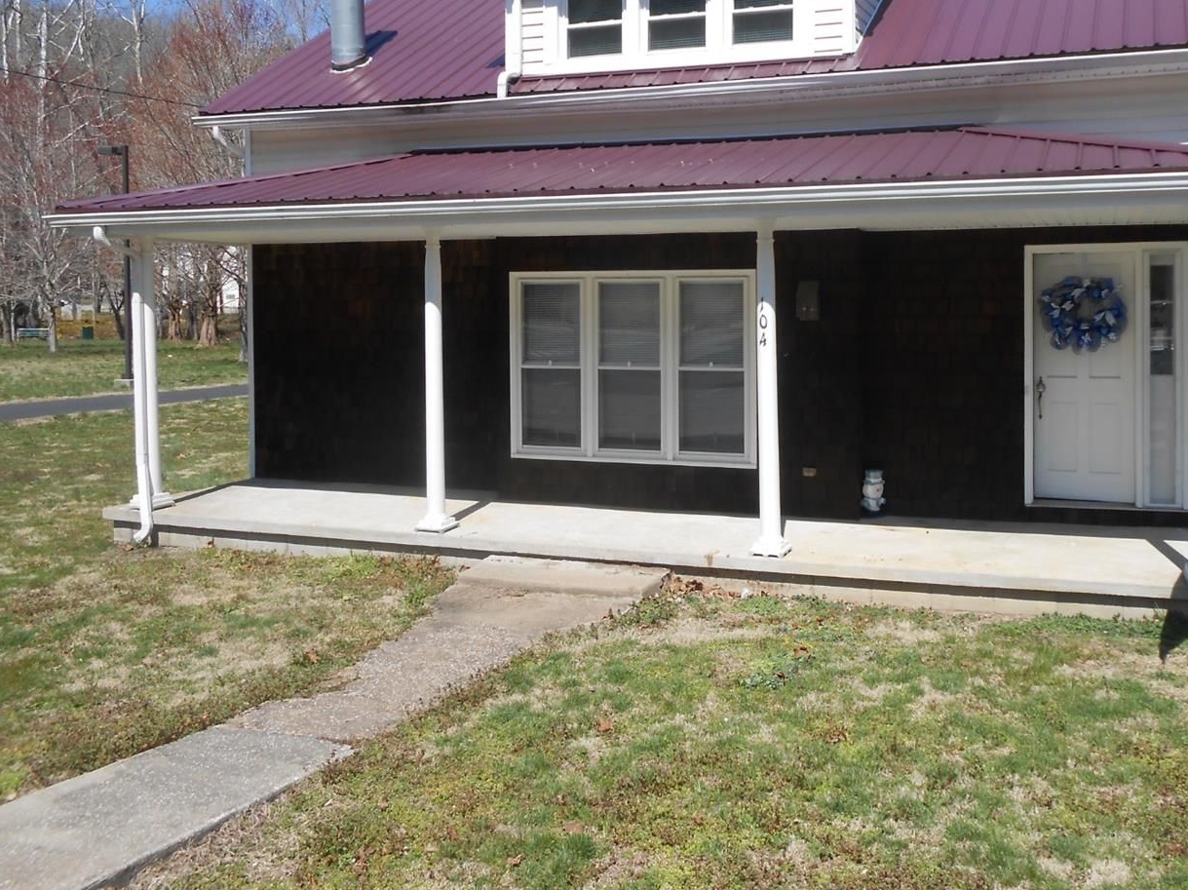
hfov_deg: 56.4
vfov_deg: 43.8
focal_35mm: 32
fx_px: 1098
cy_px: 346
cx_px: 720
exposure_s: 1/800
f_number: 3.5
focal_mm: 4.6
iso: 80
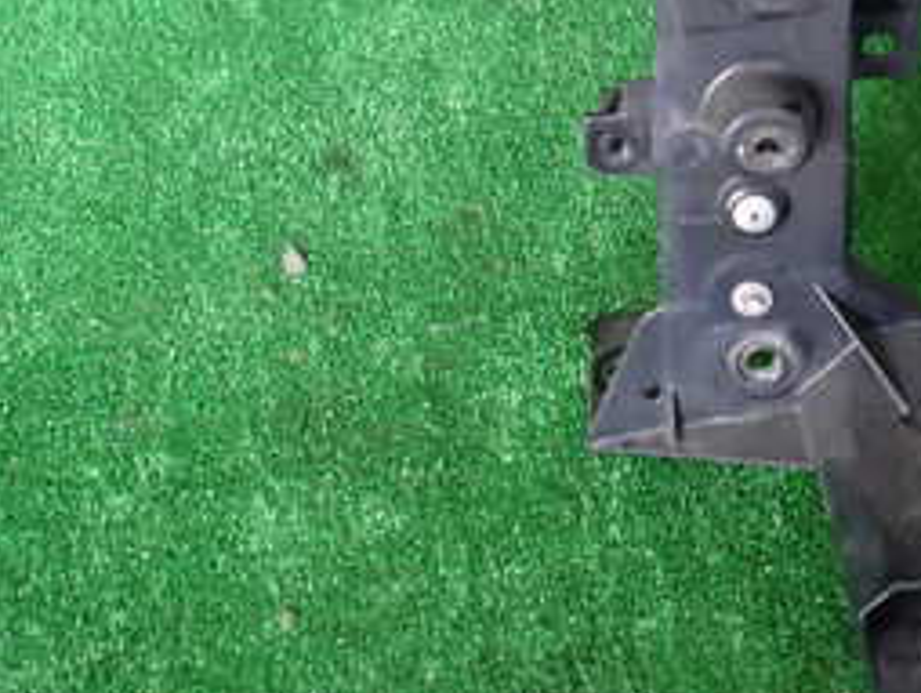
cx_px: 584
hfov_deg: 32.5
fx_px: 1571
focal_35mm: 59
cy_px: -4
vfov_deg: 23.8
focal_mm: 4.5
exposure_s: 1/40
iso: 200
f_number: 2
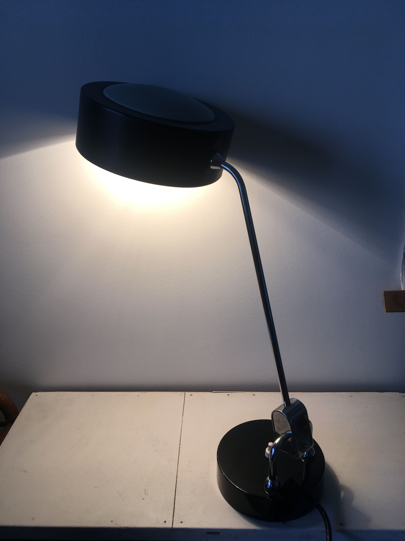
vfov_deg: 61.7
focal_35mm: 29
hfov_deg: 48.2
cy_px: 270
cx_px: 202
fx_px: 452
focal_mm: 4.15
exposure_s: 1/100
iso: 25
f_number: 2.2
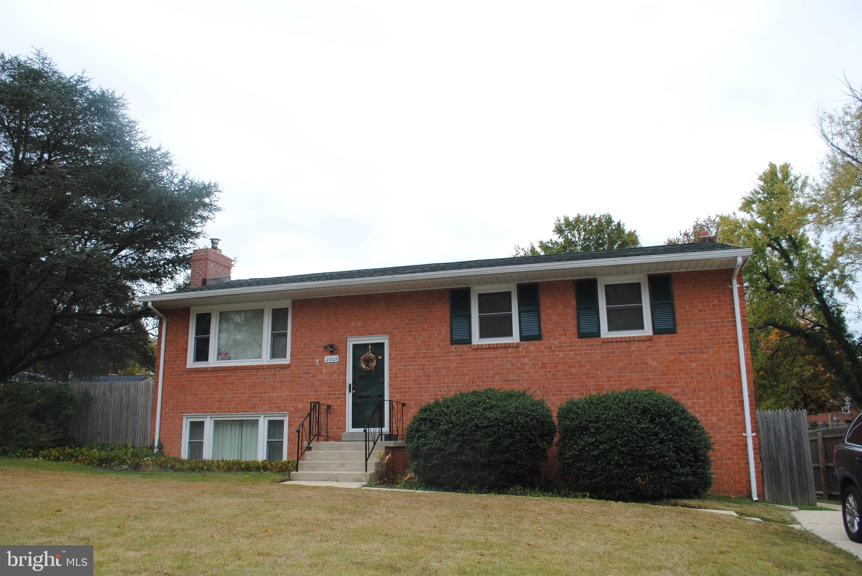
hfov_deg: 67.3
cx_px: 431
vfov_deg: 48.0
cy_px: 288
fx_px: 647
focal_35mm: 27
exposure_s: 1/200
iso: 100
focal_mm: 18
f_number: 5.6
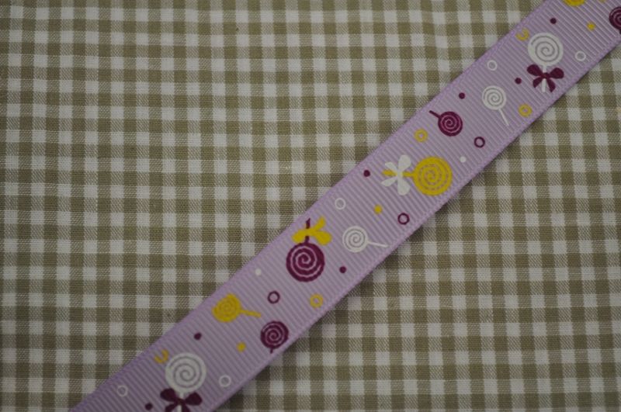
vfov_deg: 20.1
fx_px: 1163
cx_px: 310
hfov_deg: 29.9
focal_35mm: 68
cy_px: 206
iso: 450
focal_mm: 45
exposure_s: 1/60
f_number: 5.3
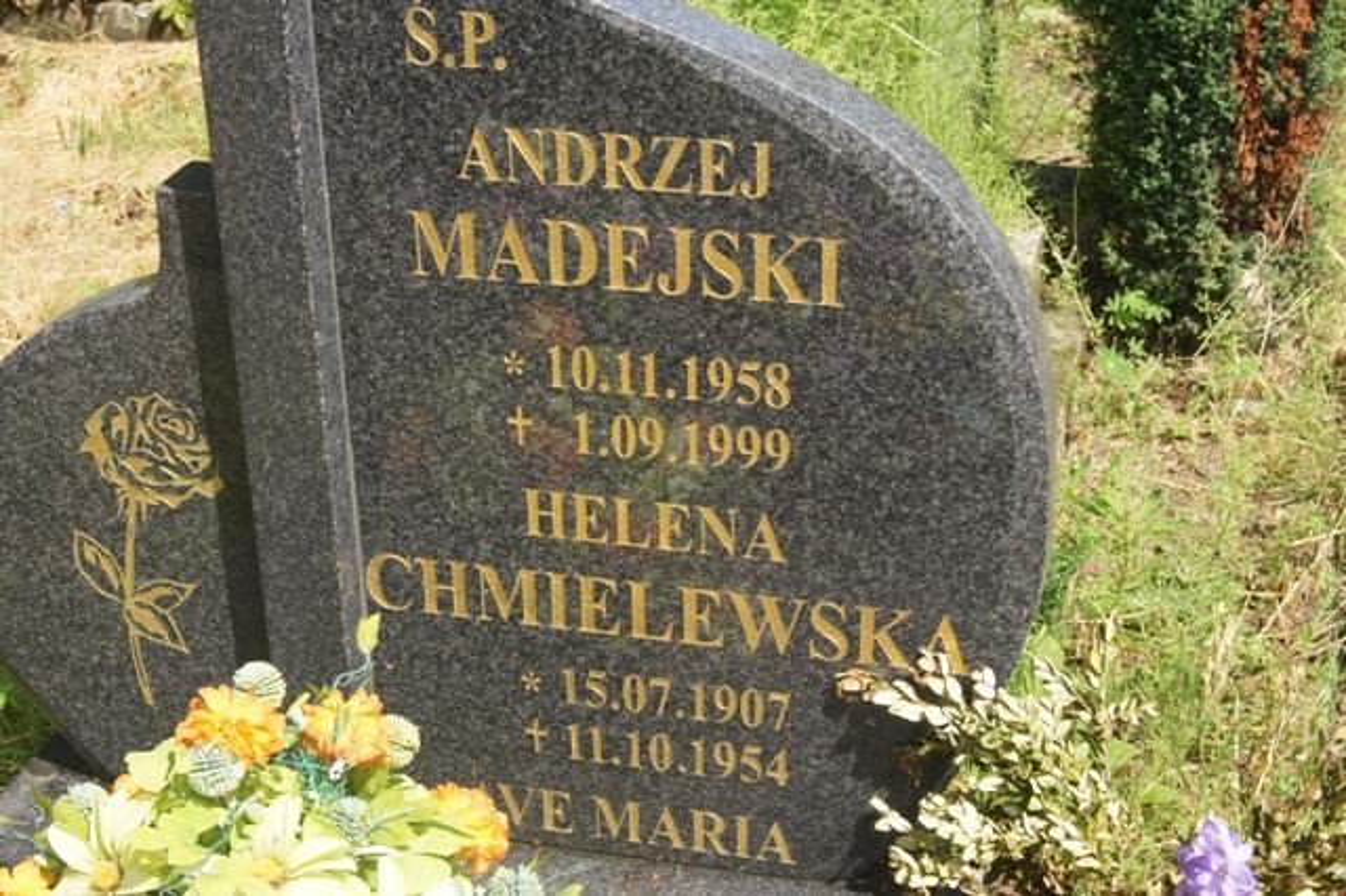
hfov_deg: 37.9
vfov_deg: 25.7
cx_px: 673
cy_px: 448
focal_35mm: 52
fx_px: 1962
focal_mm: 35
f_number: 13
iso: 200
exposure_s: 1/125
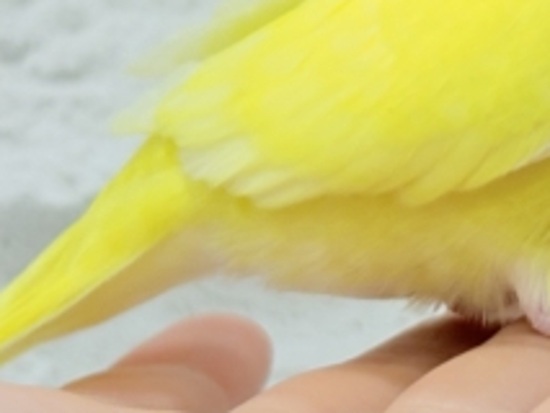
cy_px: -65
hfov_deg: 12.3
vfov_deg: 9.4
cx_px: 705
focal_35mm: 156
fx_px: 2480
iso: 32
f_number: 1.6
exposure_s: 1/50
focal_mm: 5.96
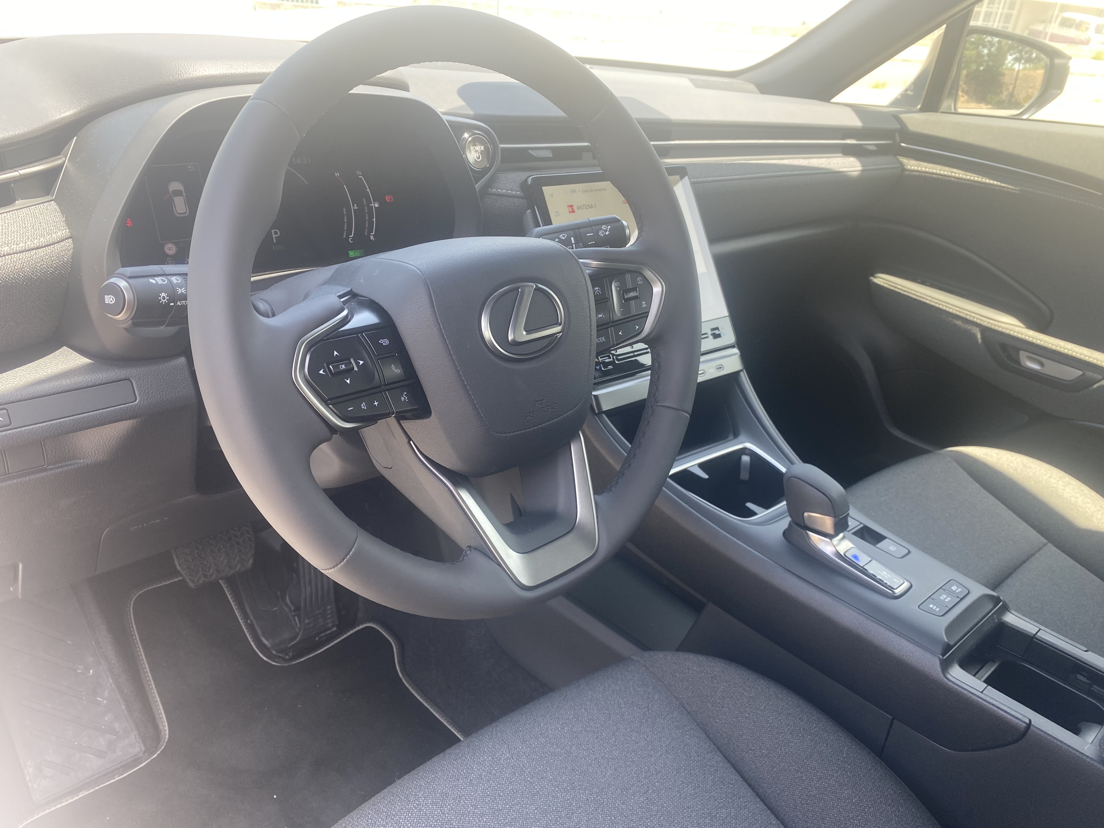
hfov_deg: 67.3
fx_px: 829
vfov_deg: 53.1
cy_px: 414
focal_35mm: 26
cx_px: 552
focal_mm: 4.25
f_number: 1.8
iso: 40
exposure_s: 1/121
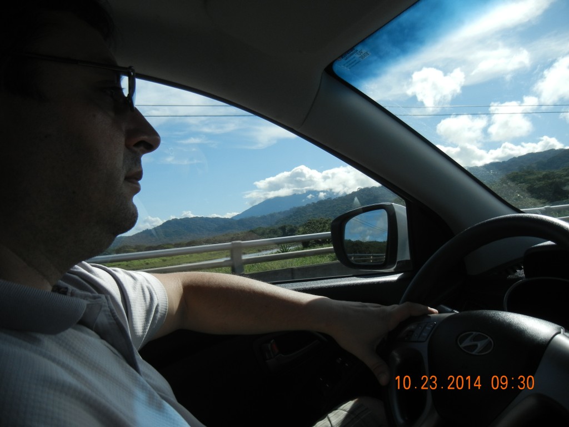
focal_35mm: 30
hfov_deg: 60.0
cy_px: 214
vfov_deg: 46.8
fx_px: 493
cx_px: 284
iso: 160
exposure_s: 1/505
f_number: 7
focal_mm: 5.4
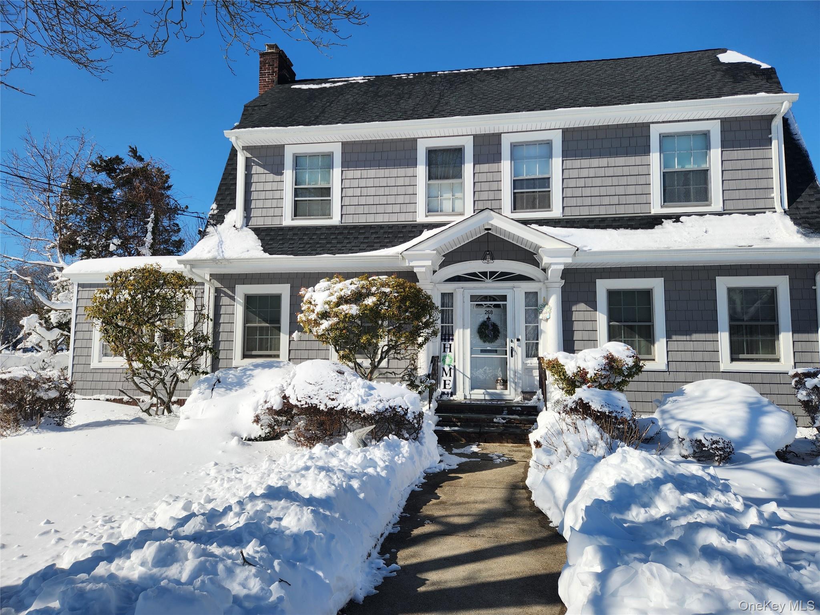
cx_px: 410
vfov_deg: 58.9
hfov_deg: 73.9
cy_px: 308
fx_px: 545
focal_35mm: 23
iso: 20
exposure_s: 1/2797
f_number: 1.8
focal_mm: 5.4
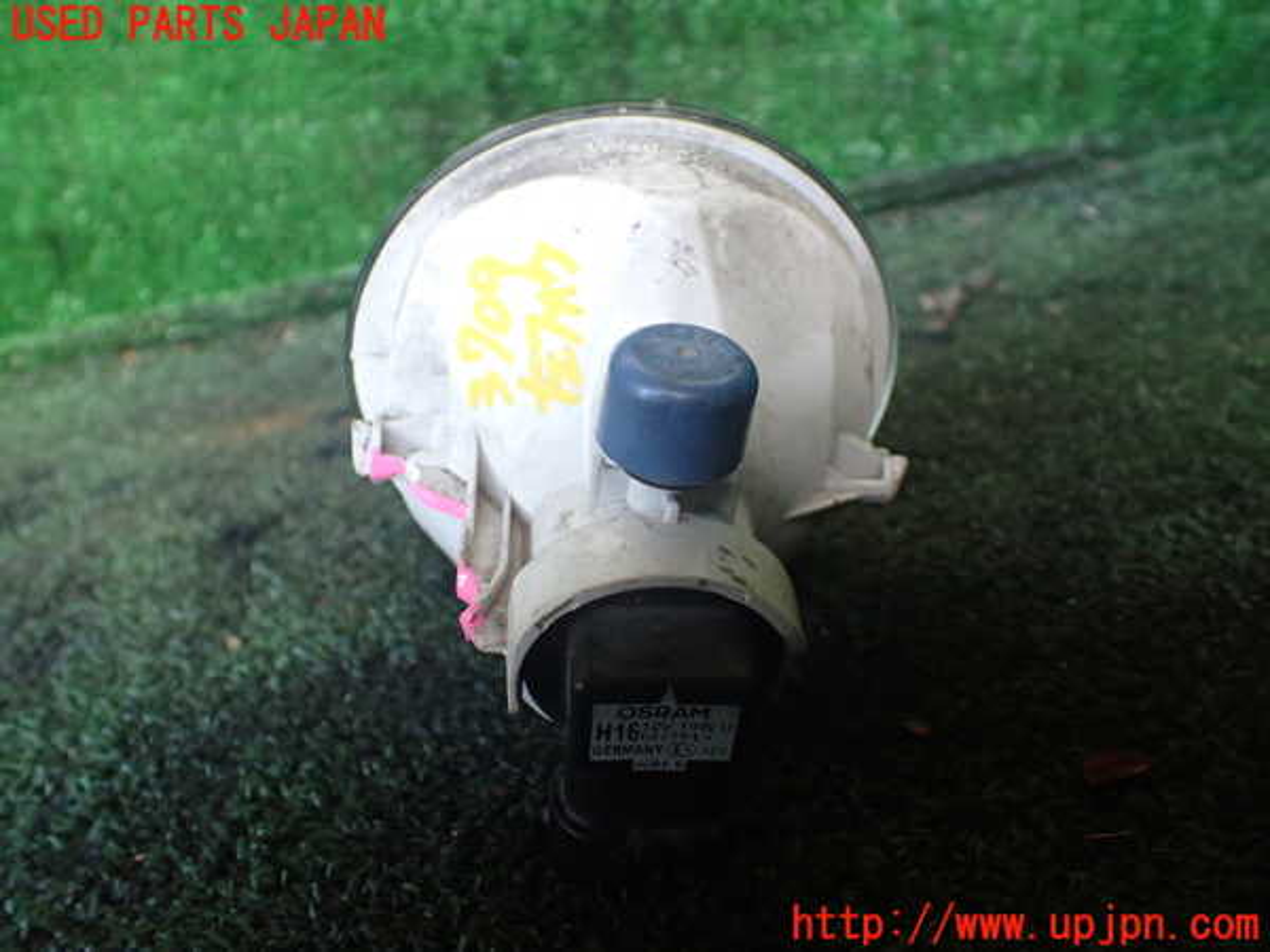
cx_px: 635
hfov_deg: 60.0
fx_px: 1101
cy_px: 476
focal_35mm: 30
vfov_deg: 46.8
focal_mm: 5.4
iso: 500
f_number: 2.3
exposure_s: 1/125
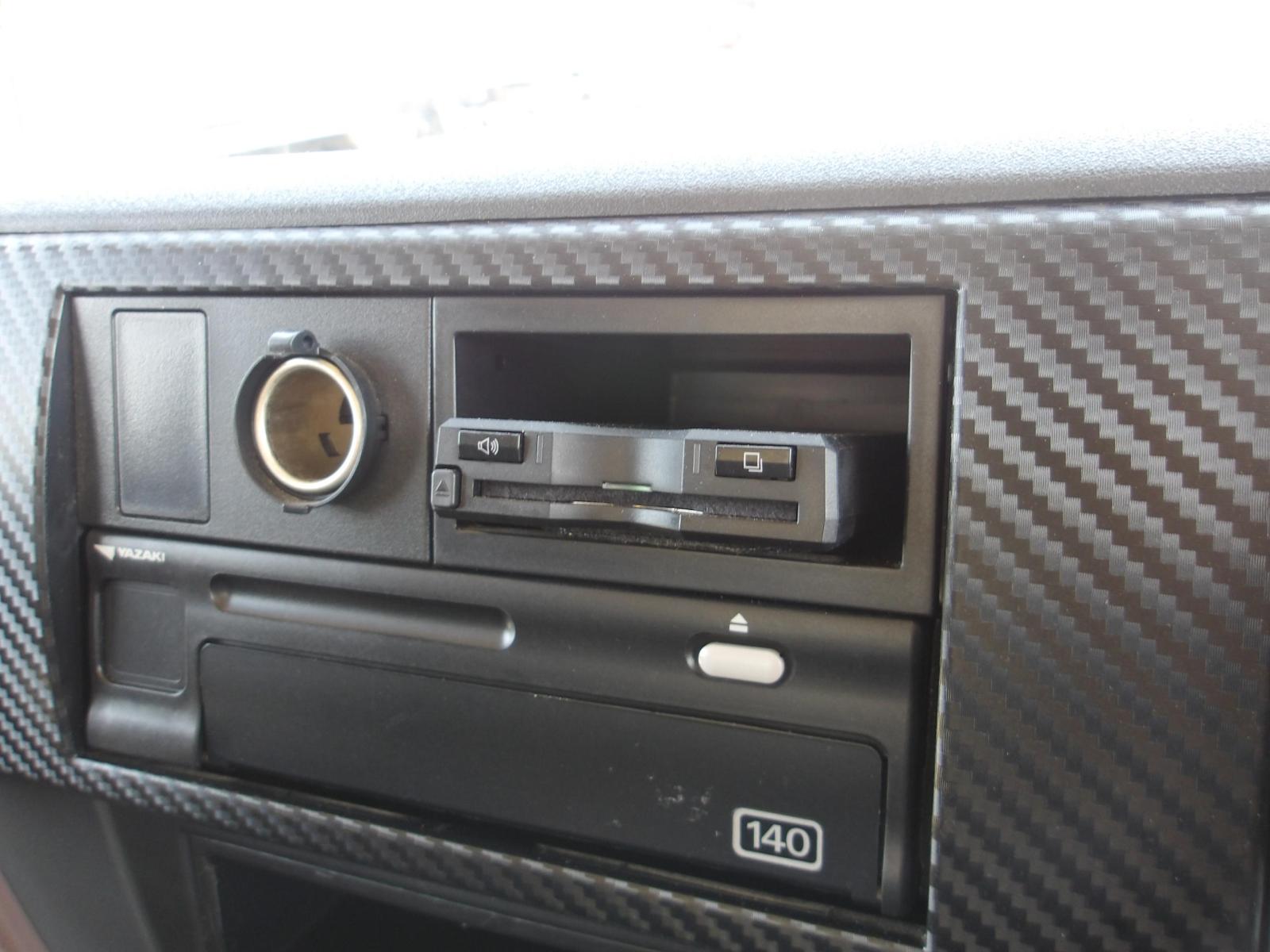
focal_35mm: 27
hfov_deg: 65.3
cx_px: 635
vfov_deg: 51.4
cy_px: 476
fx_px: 991
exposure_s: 1/30
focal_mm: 4.9
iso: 143
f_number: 3
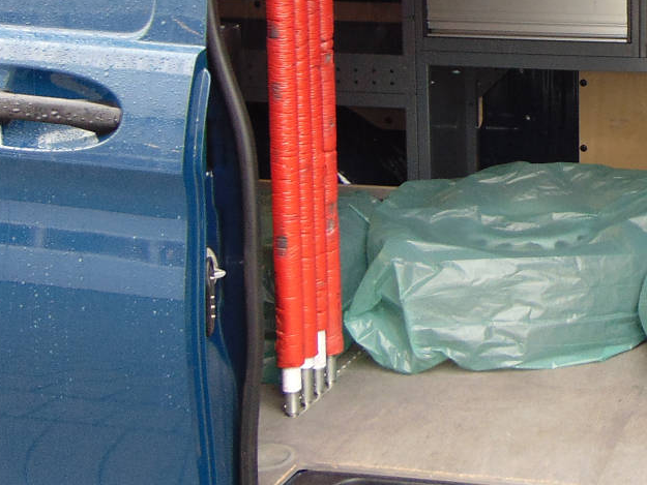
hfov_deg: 27.9
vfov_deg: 22.6
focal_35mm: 64
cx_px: 688
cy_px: 96
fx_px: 1196
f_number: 3
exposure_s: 1/30
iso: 100
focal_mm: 4.5
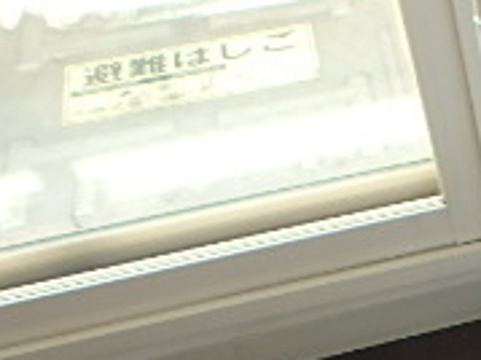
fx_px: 1041
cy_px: 304
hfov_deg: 21.3
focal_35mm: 75
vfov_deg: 19.4
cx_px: 750
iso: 125
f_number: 3.5
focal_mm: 3.7
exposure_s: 1/60
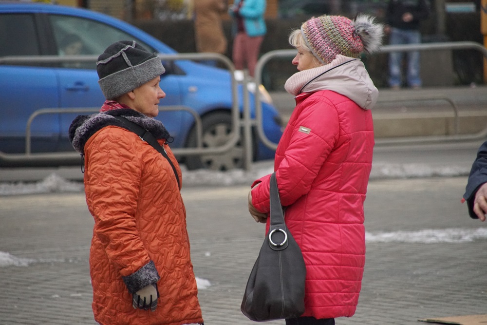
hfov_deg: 6.9
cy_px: 162
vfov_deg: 4.6
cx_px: 244
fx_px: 4059
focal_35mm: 300
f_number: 6.3
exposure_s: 1/250
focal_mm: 200
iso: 3200
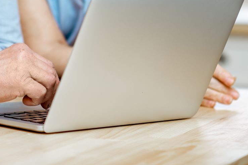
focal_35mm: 230
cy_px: -43
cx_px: 38
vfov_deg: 5.9
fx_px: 1585
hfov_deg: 8.9
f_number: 2.2
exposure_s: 1/200
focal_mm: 85
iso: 160
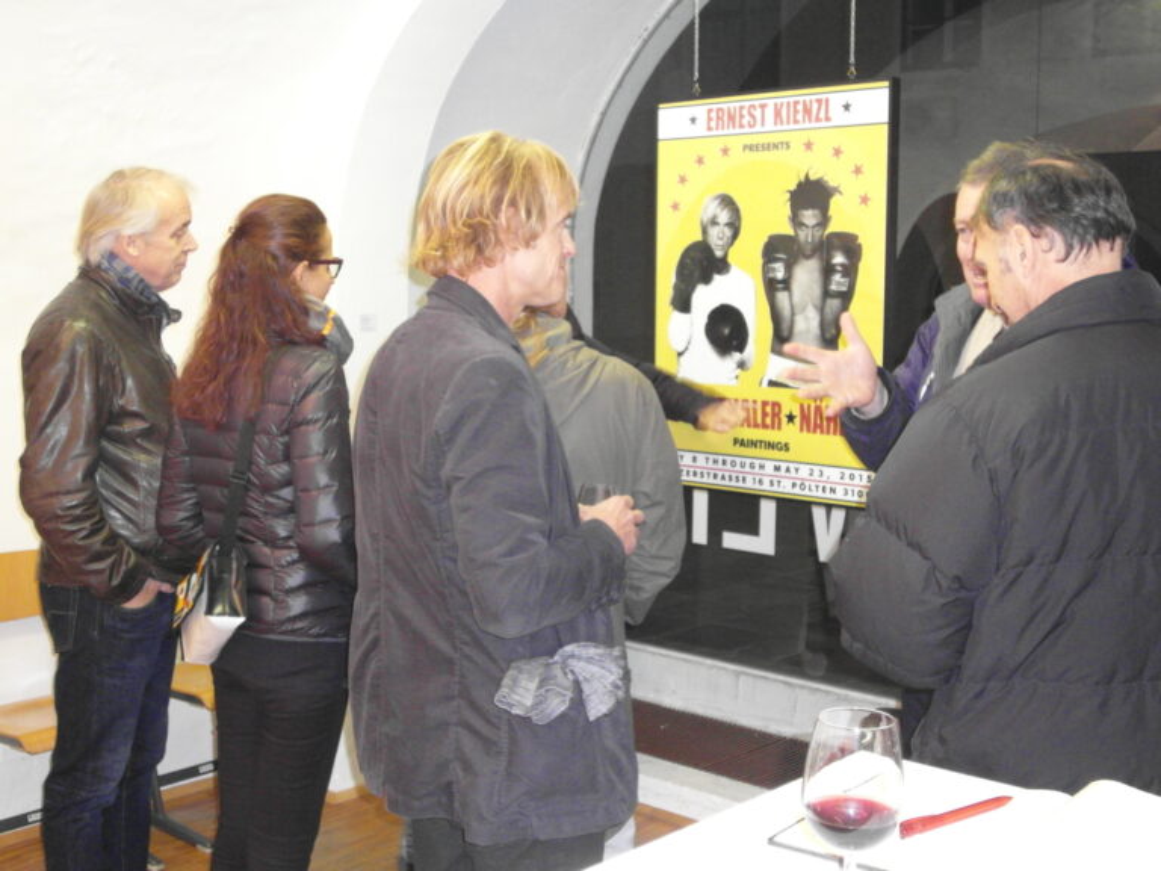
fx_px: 1409
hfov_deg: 44.8
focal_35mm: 42
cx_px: 580
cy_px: 436
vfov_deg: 34.3
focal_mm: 7.8
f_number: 3.9
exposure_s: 1/45
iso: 640
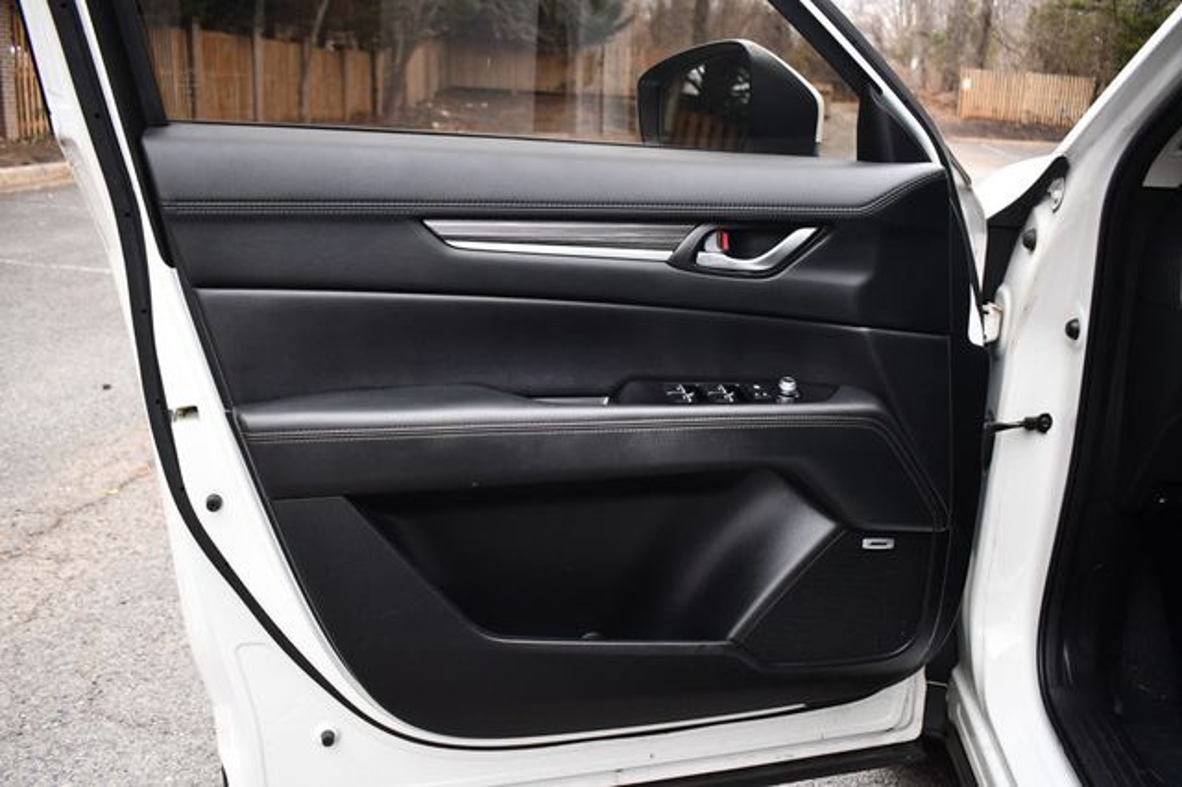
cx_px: 591
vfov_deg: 43.6
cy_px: 394
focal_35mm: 30
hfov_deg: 62.0
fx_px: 984
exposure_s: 1/200
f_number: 3.5
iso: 800
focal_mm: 20
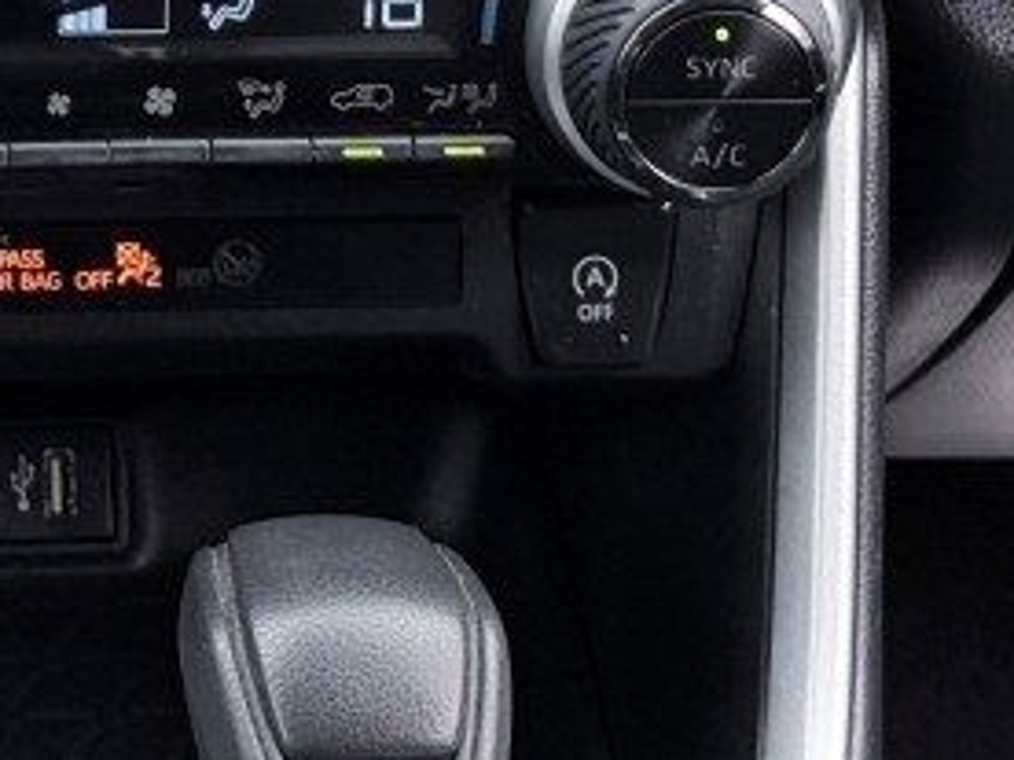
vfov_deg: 8.1
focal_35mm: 178
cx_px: 44
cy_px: -540
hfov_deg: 11.0
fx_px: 5214
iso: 64
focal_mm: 6.76
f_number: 1.78
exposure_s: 1/289
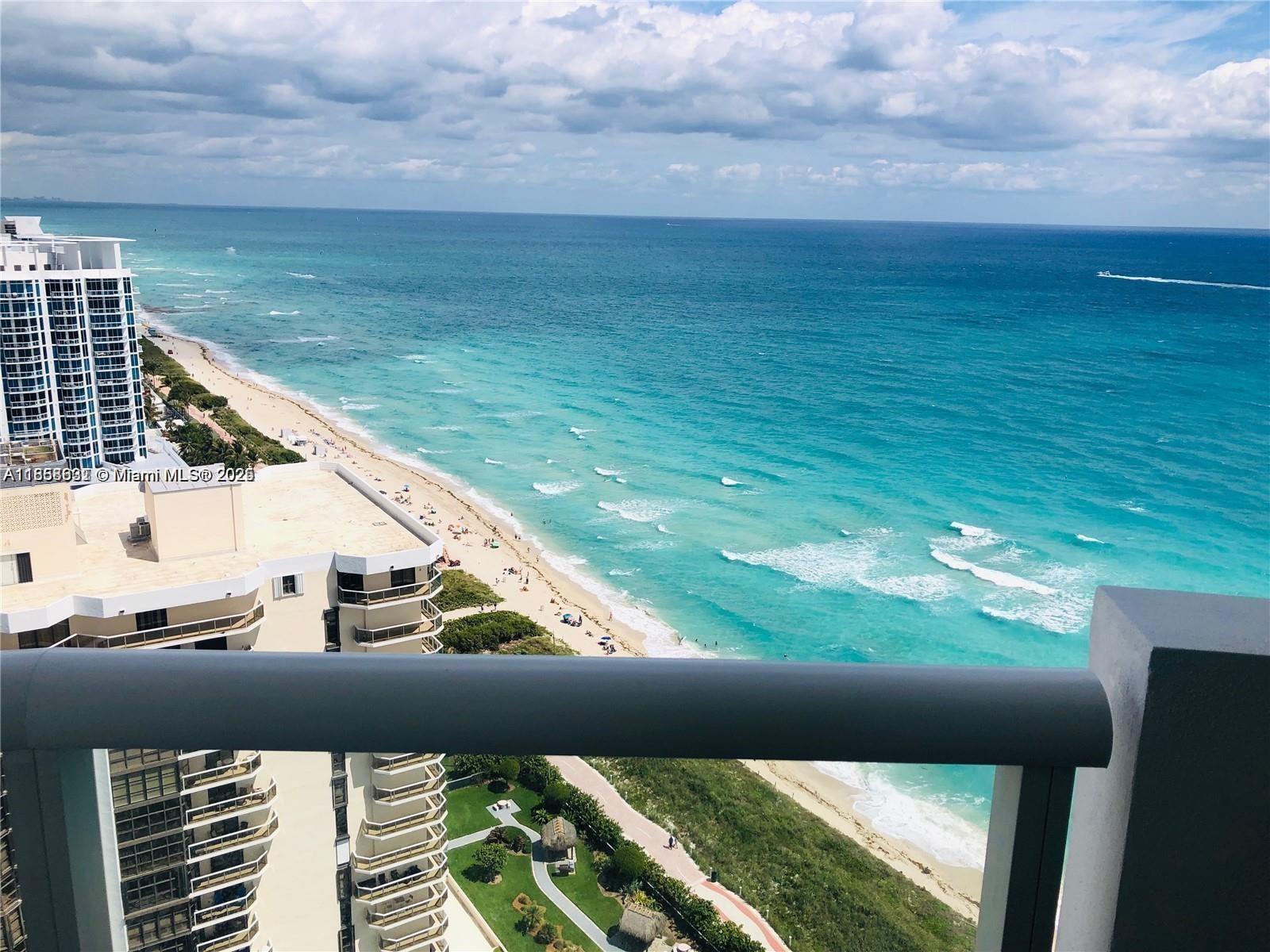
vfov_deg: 49.7
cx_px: 635
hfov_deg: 63.4
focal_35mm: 28
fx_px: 1027
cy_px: 476
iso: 25
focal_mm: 3.99
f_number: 1.8
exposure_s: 1/4425
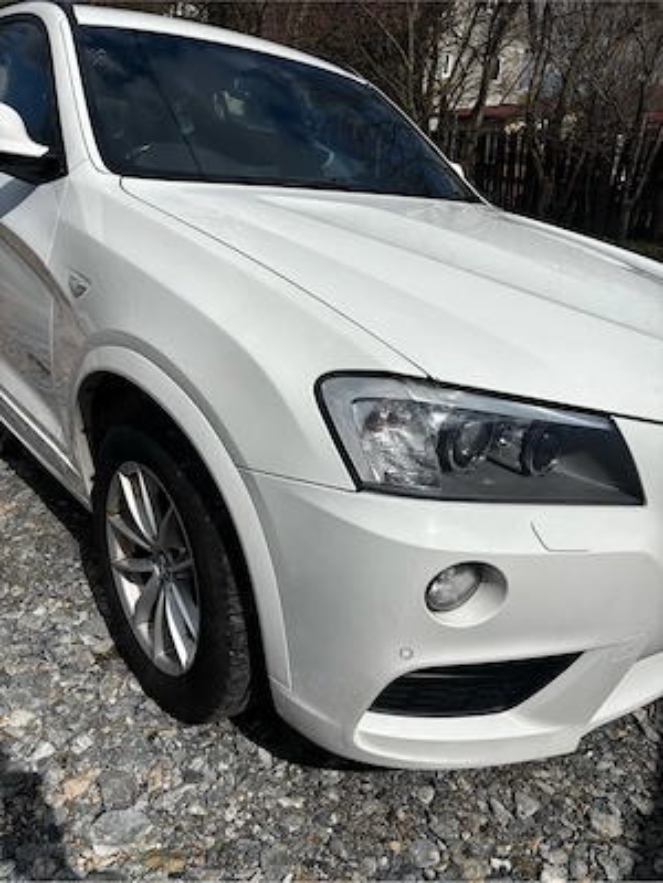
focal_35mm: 26
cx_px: 332
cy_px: 442
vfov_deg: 67.3
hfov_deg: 53.1
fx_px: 664
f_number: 1.6
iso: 50
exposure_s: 1/12195
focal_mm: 5.96
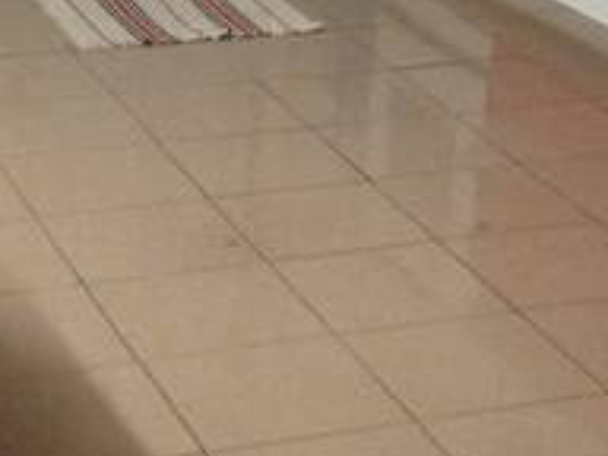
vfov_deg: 10.7
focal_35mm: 136
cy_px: -133
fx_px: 2389
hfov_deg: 14.5
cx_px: 390
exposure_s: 1/24
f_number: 2.4
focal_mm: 3.3
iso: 200
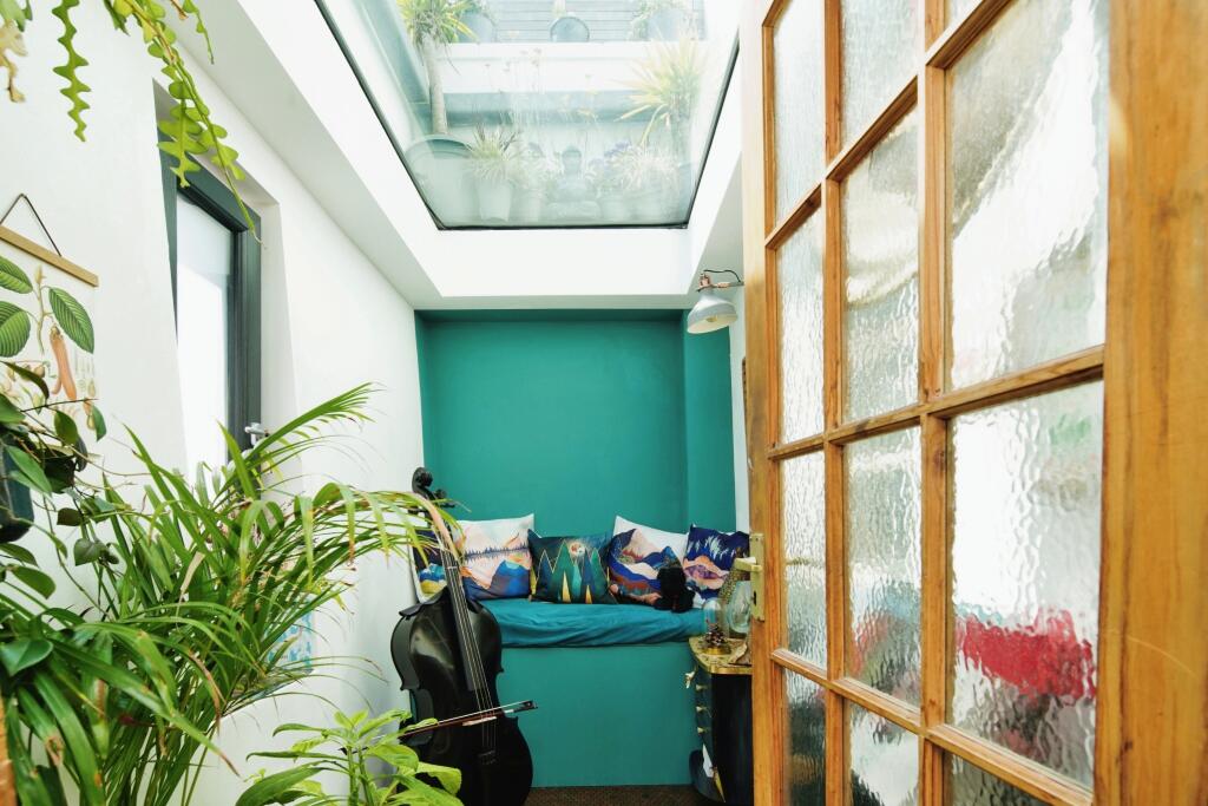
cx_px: 604
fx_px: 570
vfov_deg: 70.5
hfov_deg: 93.3
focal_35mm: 17
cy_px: 403
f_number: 10
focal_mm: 17
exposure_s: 1/200
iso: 640
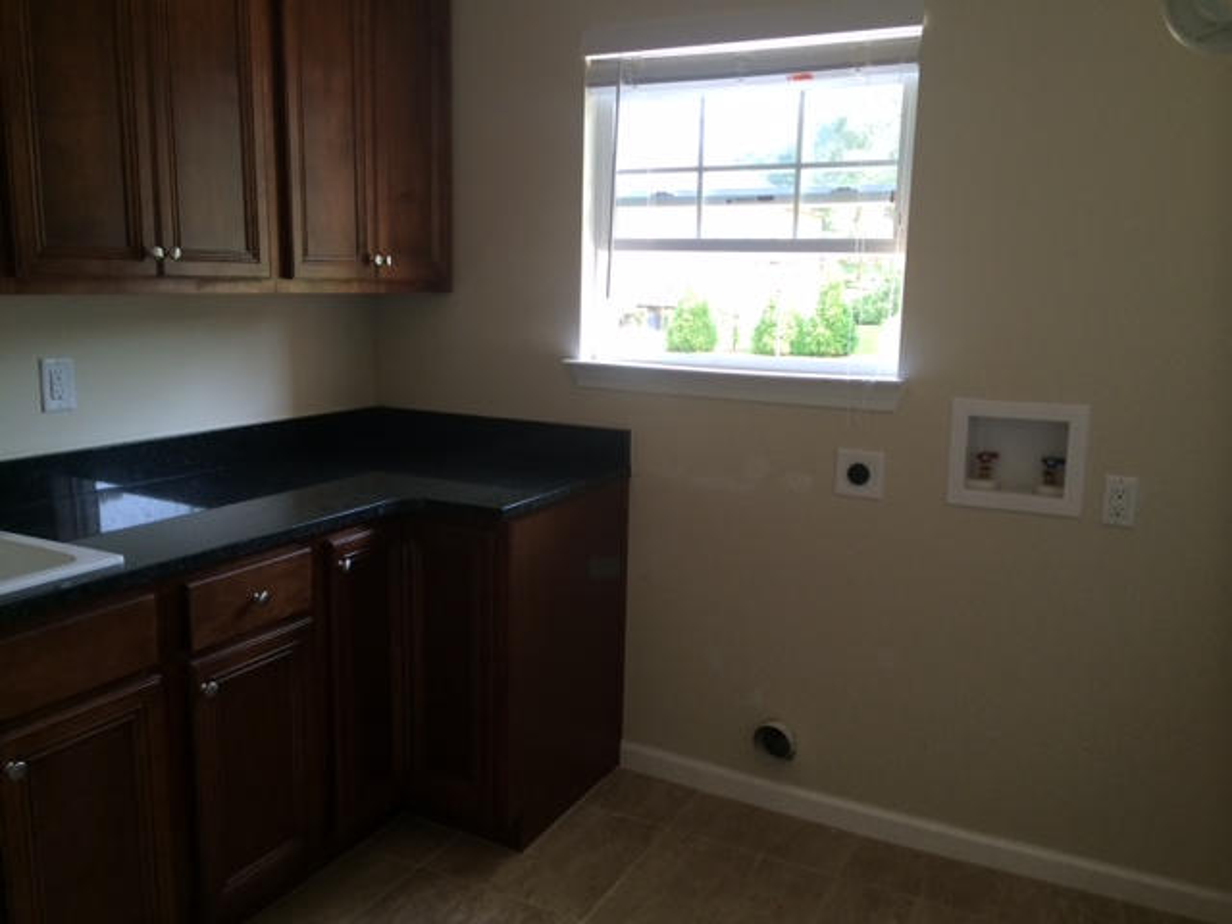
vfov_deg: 46.8
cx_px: 616
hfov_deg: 60.0
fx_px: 1068
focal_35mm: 30
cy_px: 462
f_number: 2.2
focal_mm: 4.12
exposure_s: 1/40
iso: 40
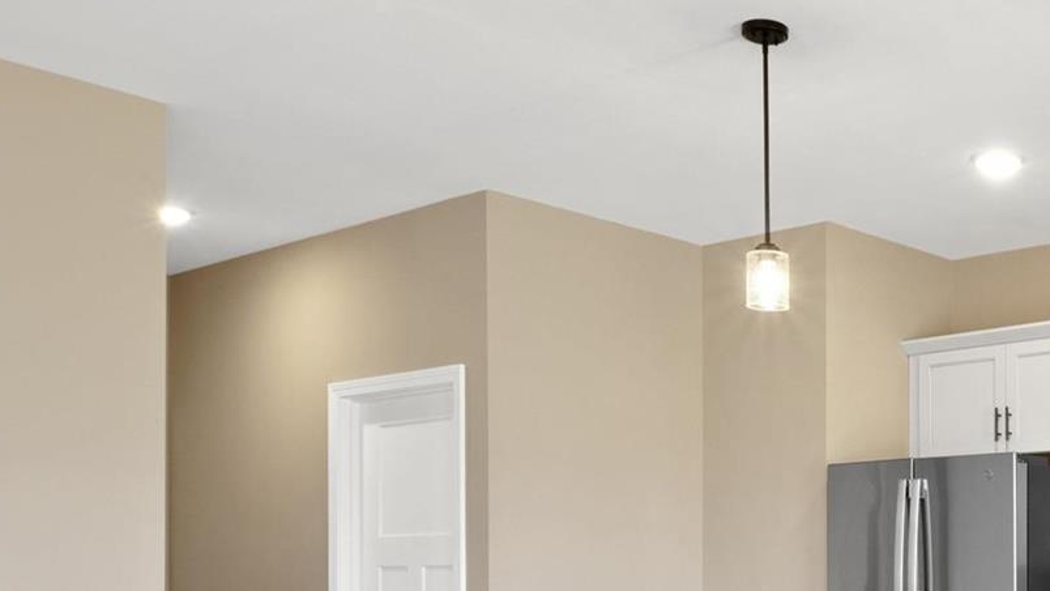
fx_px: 1392
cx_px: 1033
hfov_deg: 37.3
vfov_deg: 22.9
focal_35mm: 50
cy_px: 603
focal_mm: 12
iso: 400
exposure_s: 1/5
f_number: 10
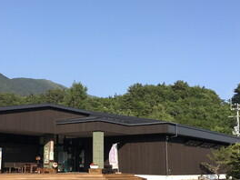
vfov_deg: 27.4
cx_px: 88
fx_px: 367
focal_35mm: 53
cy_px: 120
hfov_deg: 35.9
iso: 20
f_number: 1.8
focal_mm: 3.99
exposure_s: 1/1546
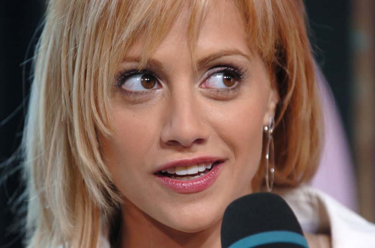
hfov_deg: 8.3
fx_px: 2573
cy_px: 124
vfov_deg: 5.5
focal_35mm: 248
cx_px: 188
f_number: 4
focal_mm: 165
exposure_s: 1/200
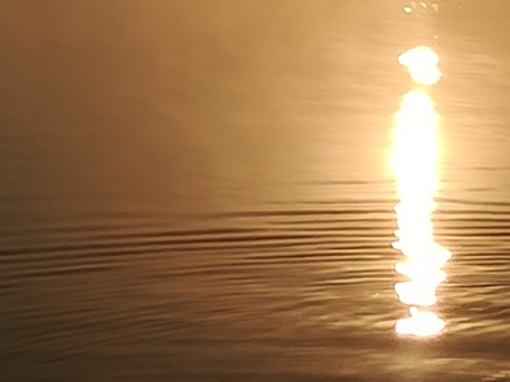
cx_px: -114
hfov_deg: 9.1
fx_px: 3153
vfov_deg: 6.9
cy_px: -68
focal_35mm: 214
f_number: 2.2
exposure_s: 1/8333
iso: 50
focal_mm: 3.83
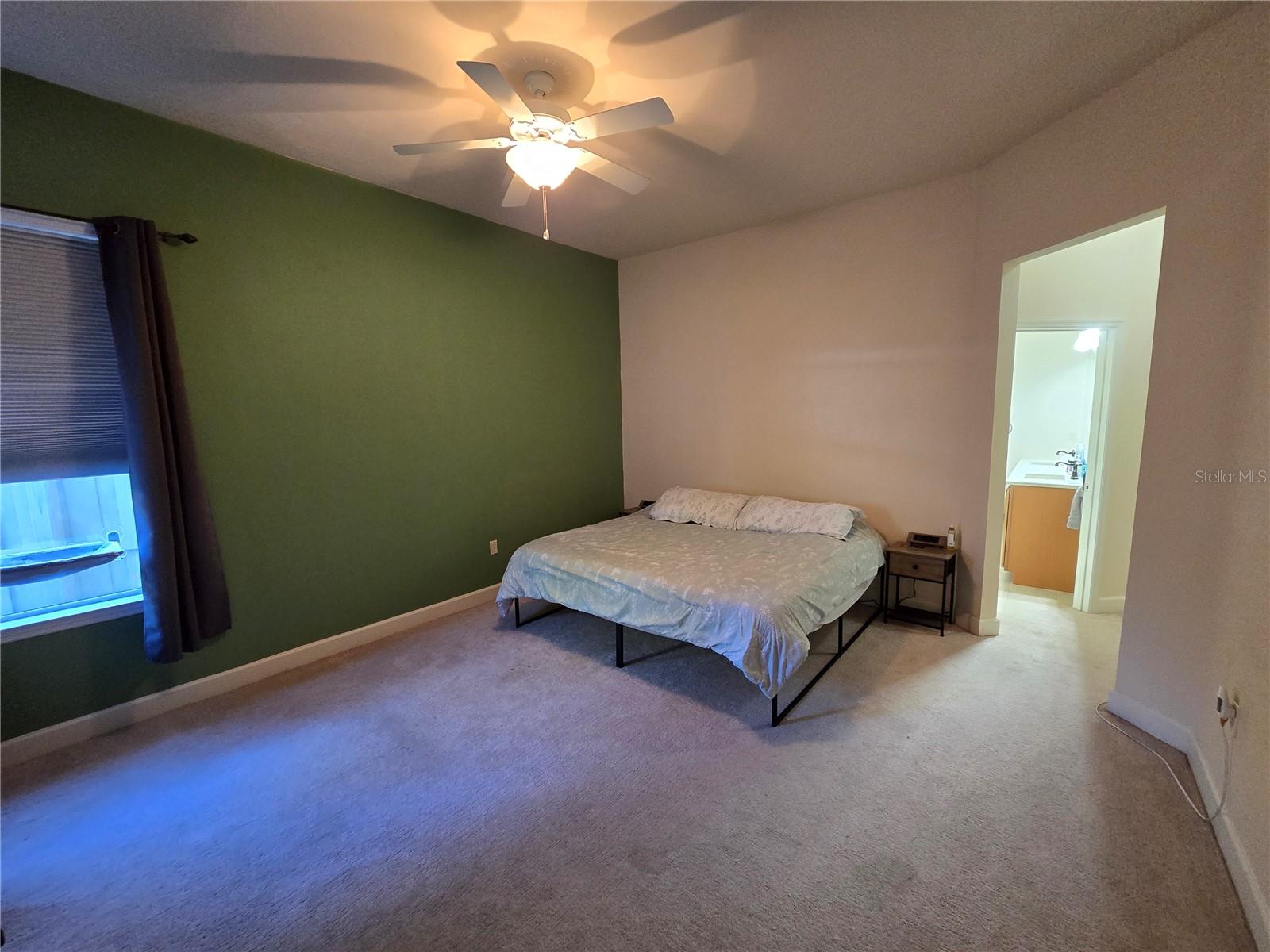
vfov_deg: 89.9
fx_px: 477
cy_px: 476
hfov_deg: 106.2
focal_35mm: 13
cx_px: 635
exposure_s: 1/60
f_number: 2.2
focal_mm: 2.2
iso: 640
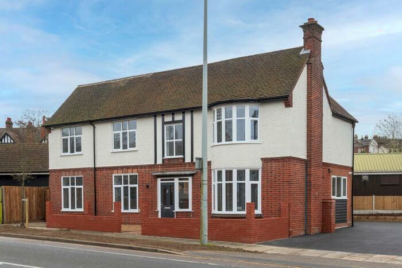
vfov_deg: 29.9
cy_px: 134
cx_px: 201
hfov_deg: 43.6
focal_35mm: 45
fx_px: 503
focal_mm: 45
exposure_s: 1/160
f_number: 8
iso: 500
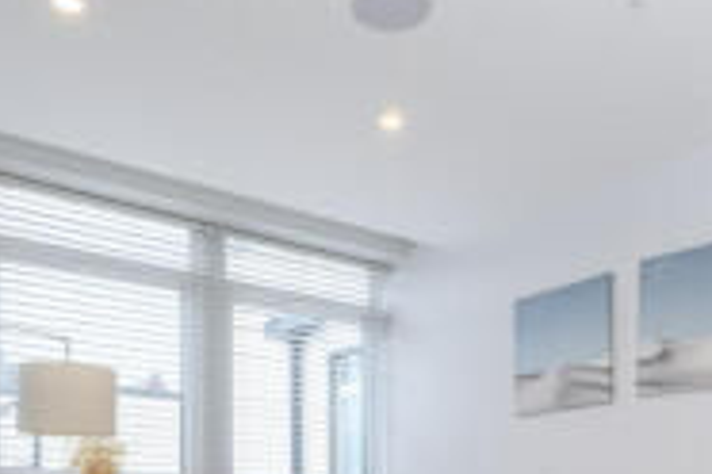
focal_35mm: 41
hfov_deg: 47.4
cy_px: 491
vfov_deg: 30.0
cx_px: 379
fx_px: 811
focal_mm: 16
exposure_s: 1/50
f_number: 7.1
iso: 640
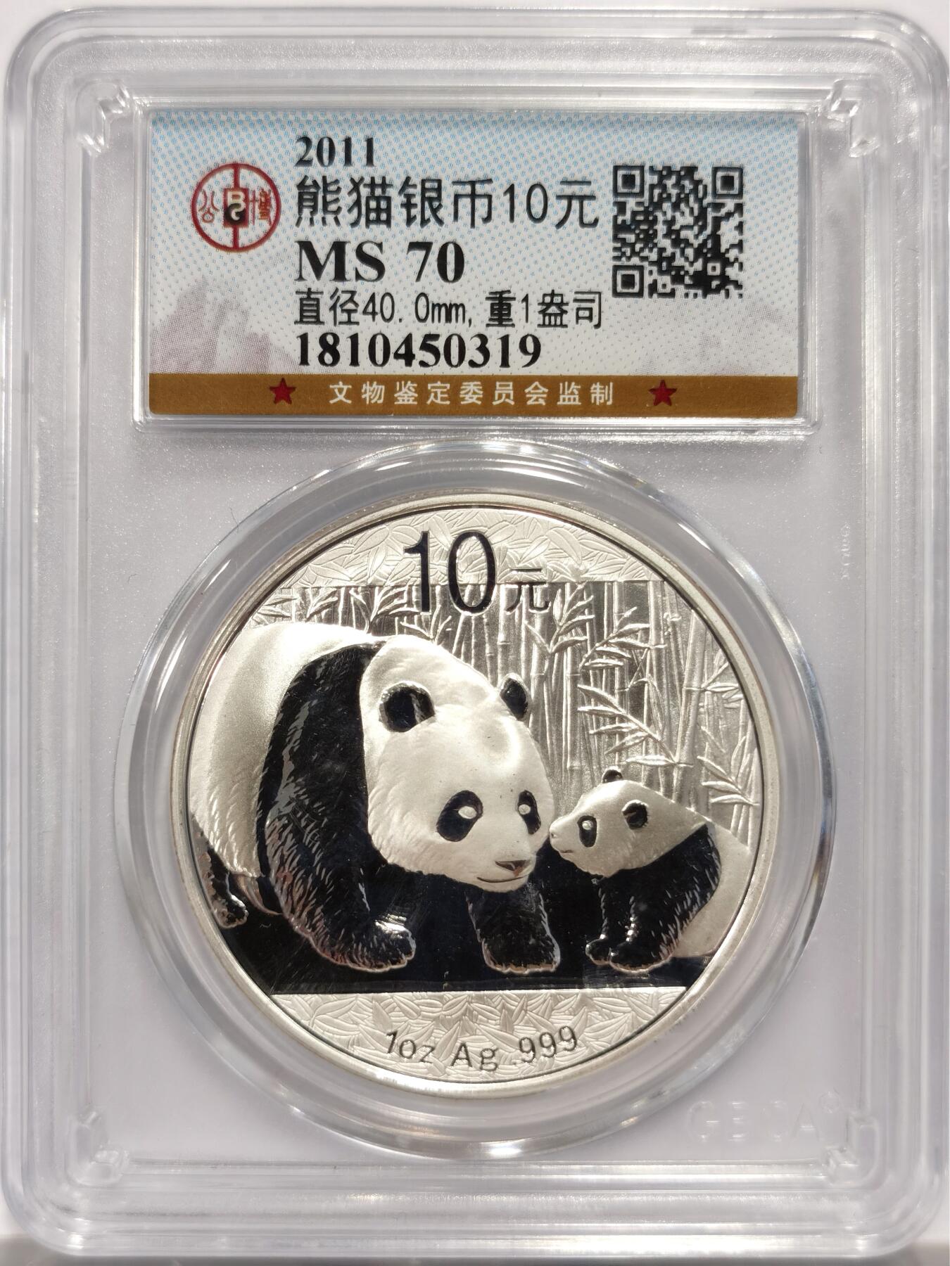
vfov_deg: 35.5
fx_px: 1976
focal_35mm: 54
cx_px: 475
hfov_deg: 27.0
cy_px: 633
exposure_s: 1/100
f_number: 16
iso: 100
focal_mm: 5.56
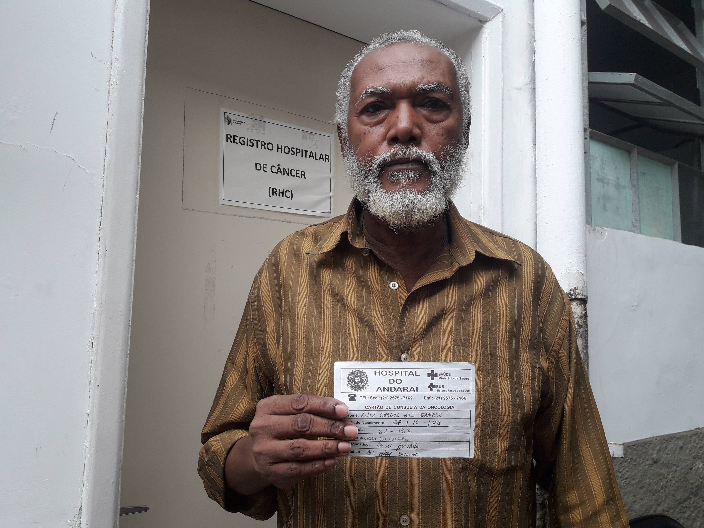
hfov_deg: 63.4
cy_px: 264
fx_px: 569
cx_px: 352
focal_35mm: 28
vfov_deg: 49.7
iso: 40
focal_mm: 3.7
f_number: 1.9
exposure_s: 1/178
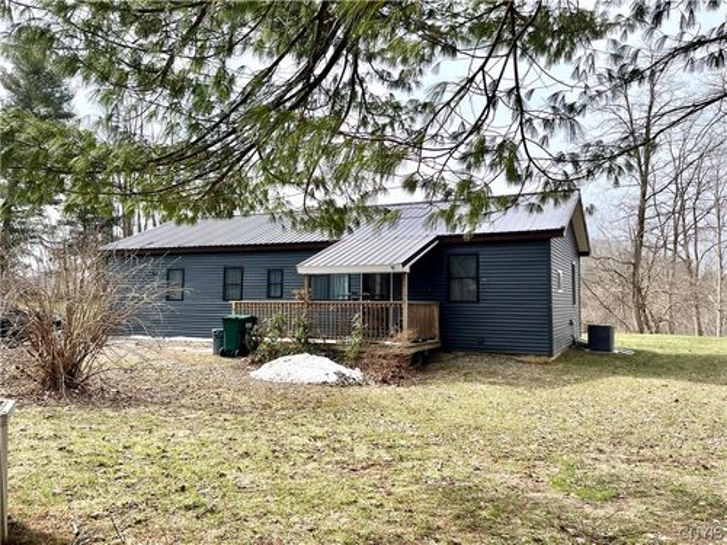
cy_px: 272
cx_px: 364
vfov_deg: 53.1
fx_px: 546
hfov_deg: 67.3
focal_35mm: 26
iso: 50
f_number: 1.6
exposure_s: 1/2268
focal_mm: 5.1
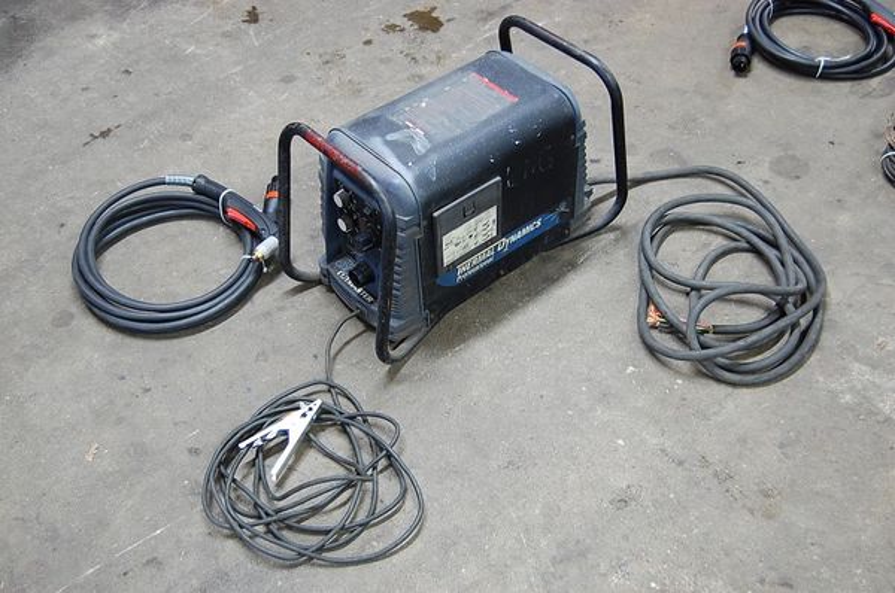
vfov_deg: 31.8
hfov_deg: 46.5
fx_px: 1042
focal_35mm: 42
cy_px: 296
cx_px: 448
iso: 450
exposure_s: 1/30
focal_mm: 28
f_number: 4.2
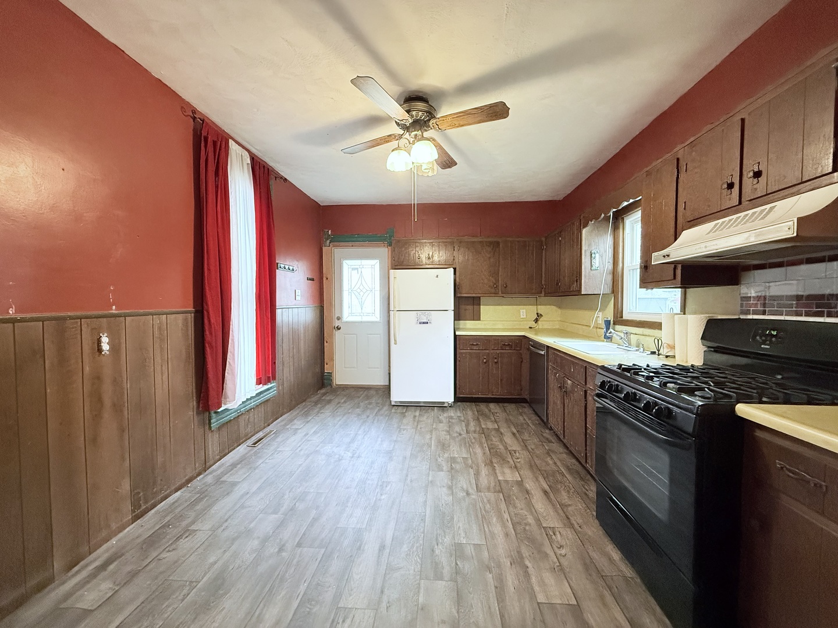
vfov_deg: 85.7
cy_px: 314
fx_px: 339
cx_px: 419
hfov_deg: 102.1
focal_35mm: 14
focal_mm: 2.22
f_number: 2.2
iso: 640
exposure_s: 1/60
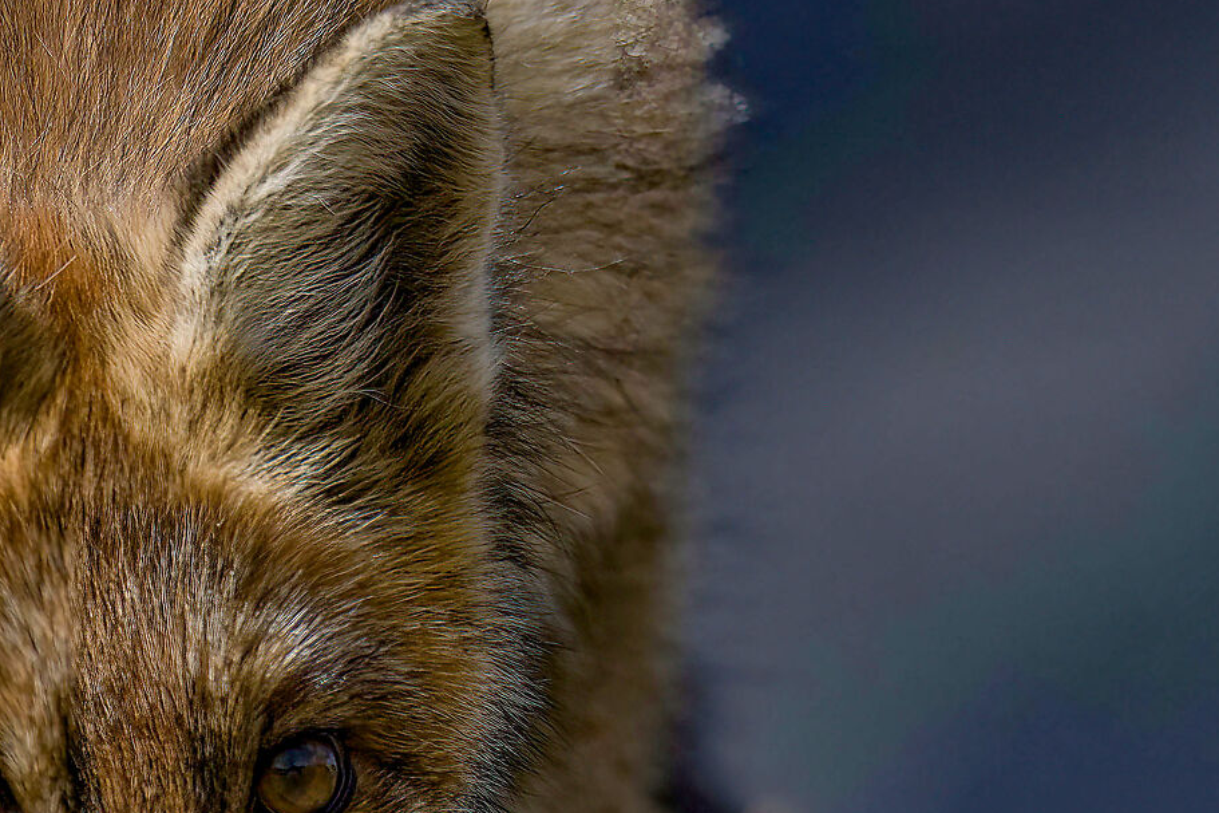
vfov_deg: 1.3
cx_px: -58
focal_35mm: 1028
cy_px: 636
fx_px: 34801
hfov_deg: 2.0
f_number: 5.6
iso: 160
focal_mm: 260
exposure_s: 1/1600
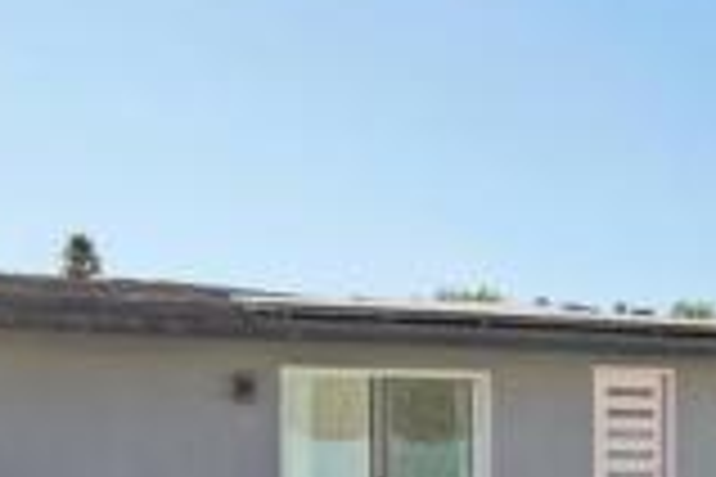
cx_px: 736
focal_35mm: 62
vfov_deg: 21.2
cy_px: 468
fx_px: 1233
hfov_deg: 29.9
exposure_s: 1/250
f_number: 8
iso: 100
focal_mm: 22
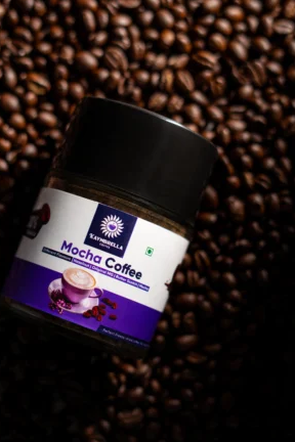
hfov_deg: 18.6
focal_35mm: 73
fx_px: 897
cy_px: 240
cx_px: 110
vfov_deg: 27.7
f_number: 2.5
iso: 800
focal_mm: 50
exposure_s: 1/160
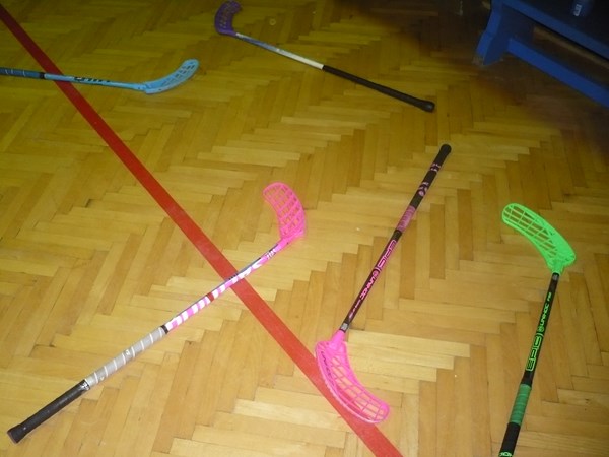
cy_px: 228
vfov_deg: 40.7
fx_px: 616
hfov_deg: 52.6
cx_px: 304
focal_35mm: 35
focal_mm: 5.8
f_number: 2.8
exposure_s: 1/30
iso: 320
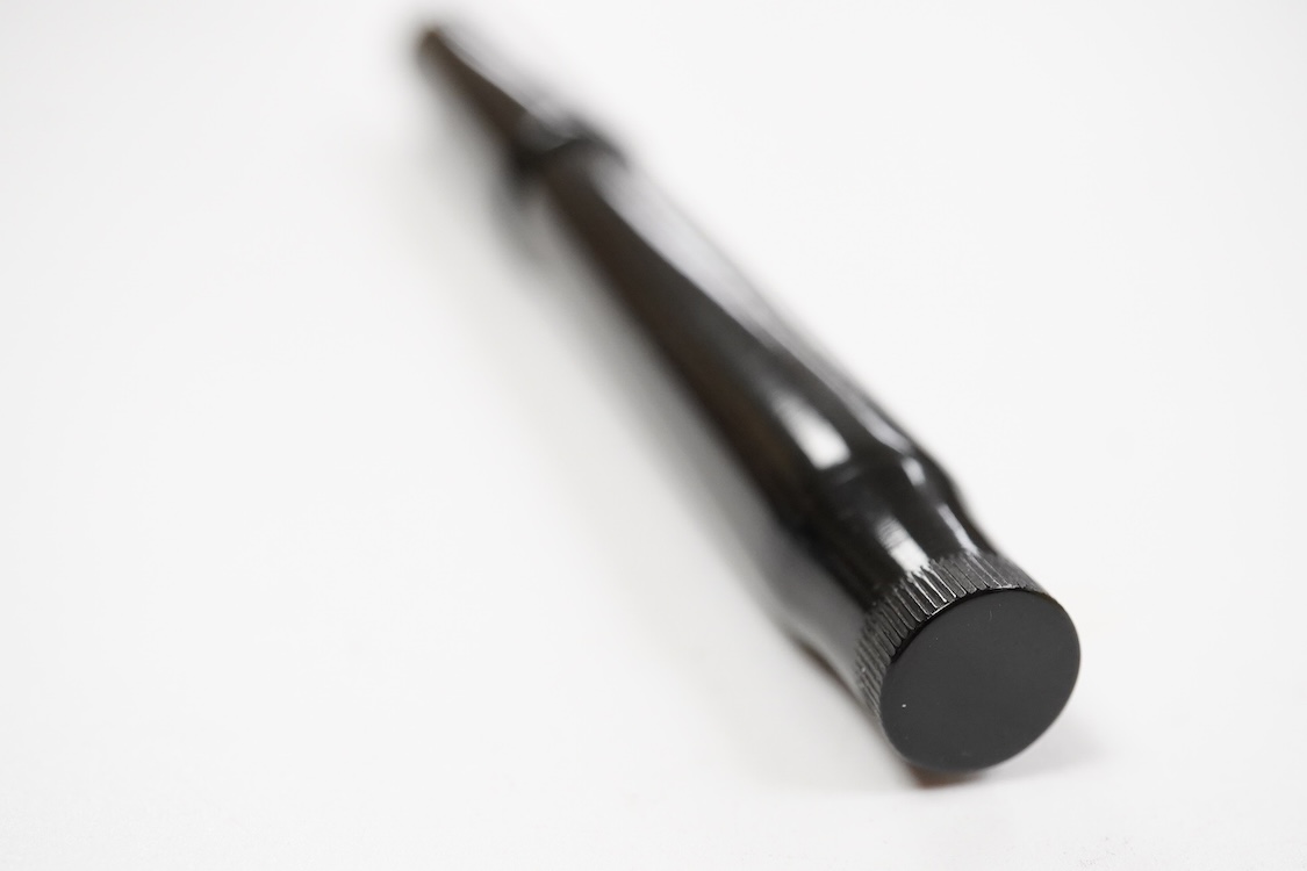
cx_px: 654
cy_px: 436
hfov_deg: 43.6
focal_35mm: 45
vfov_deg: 29.9
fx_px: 1634
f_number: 9
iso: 2500
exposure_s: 1/200
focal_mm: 30
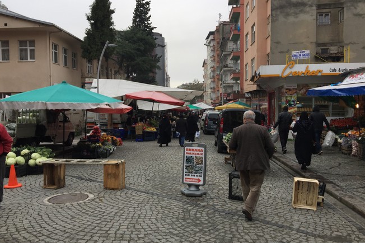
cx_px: 179
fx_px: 314
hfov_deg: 60.3
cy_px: 123
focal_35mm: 31
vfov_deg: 42.3
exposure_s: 1/373
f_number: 2.2
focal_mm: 4.15
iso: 32
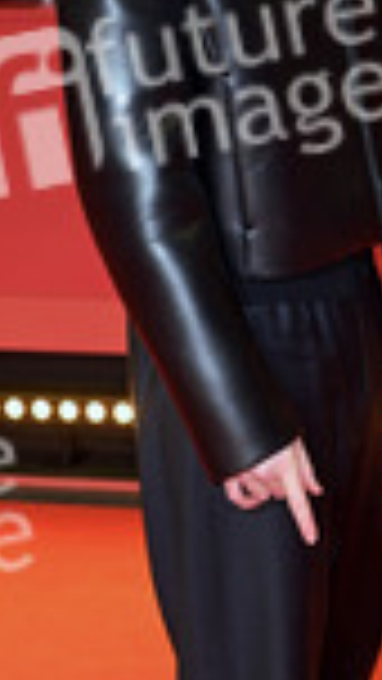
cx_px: 292
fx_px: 2592
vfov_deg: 14.9
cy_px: 320
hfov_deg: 8.4
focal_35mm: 144
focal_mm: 52
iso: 2000
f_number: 4.5
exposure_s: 1/500
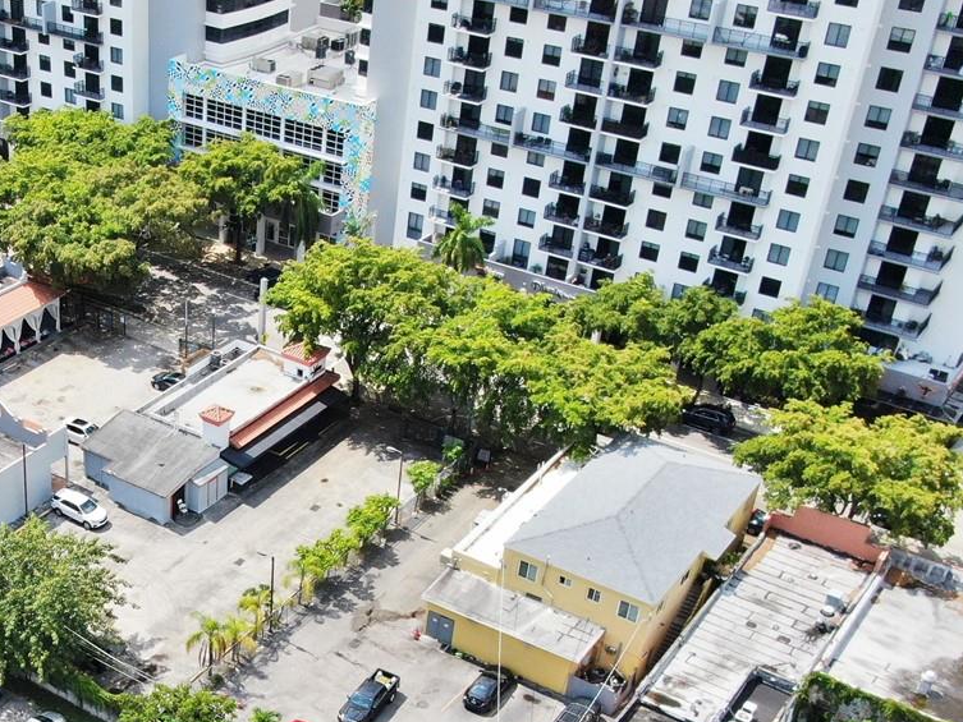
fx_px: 1419
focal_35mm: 51
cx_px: 155
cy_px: 601
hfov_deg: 35.9
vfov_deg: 27.9
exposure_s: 1/1250
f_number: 2.8
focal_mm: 4.39
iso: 100
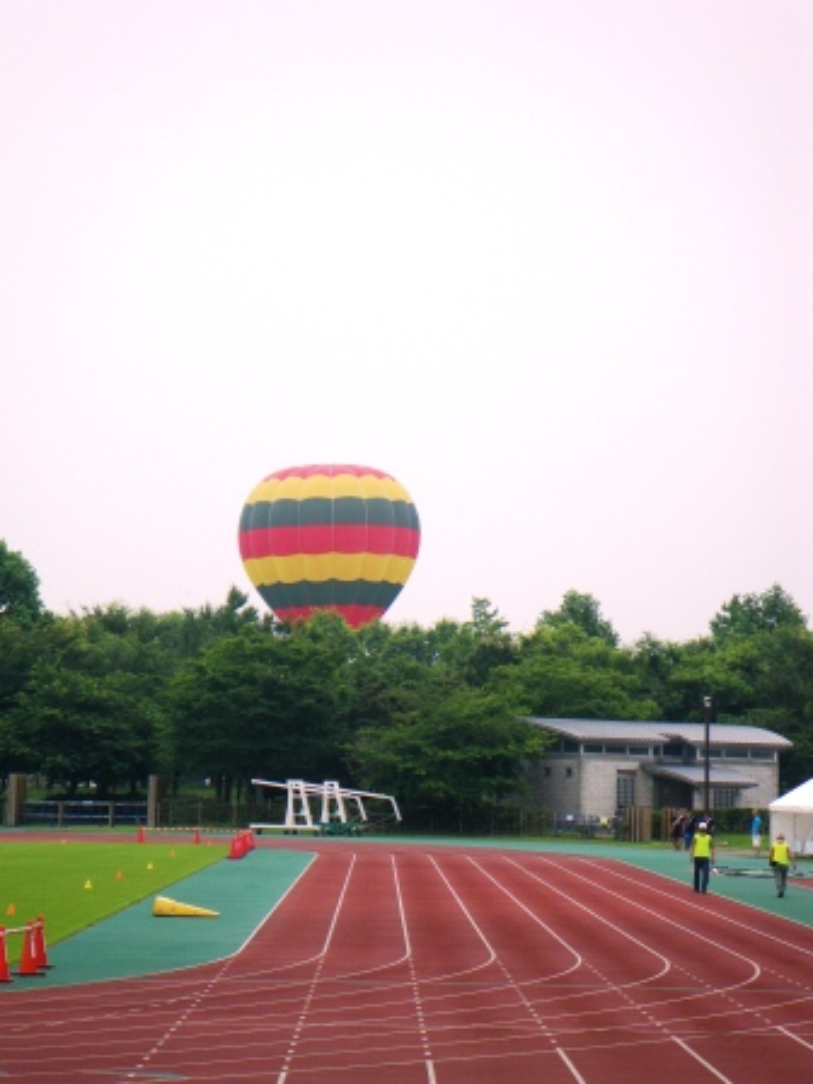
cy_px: 542
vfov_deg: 14.1
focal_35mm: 140
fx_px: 4384
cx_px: 406
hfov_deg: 10.6
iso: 64
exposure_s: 1/250
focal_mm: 25
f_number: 5.5
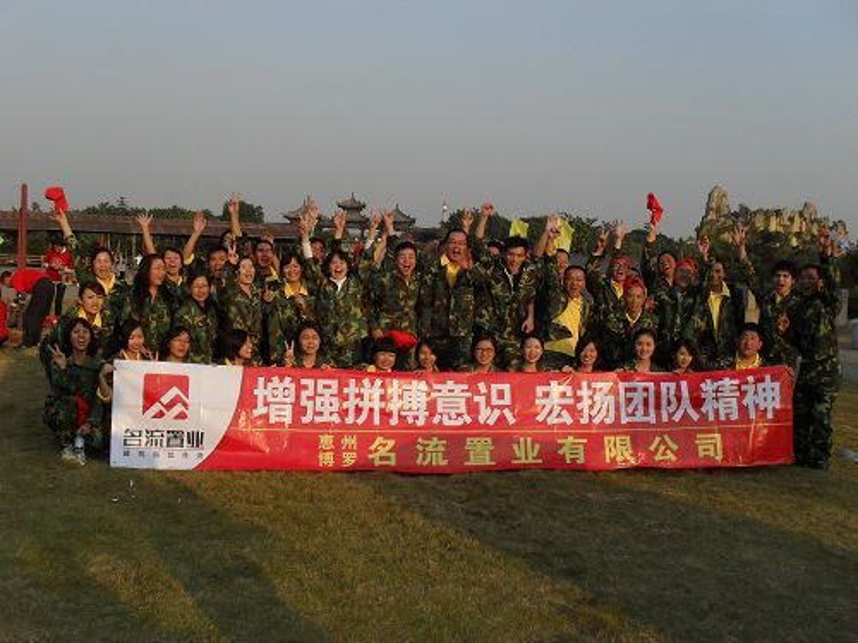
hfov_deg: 52.6
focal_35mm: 35
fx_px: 868
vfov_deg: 40.7
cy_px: 322
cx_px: 429
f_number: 8.4
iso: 200
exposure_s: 1/350
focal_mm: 6.3
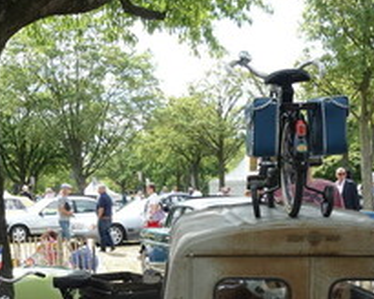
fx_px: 852
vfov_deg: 19.3
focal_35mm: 77
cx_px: 117
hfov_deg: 24.6
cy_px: 299
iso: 125
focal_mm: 10.4
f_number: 5.6
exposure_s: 1/125
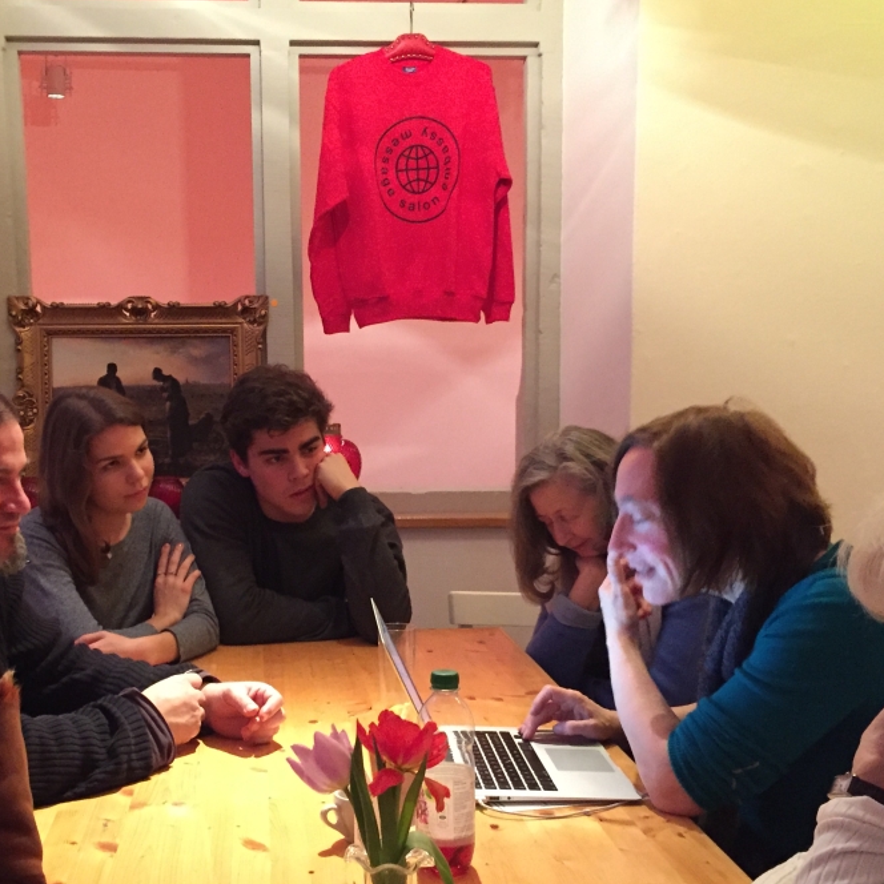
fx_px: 1271
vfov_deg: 38.1
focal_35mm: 44
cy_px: 553
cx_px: 320
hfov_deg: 38.1
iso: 400
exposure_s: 1/17
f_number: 2.2
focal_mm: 4.15
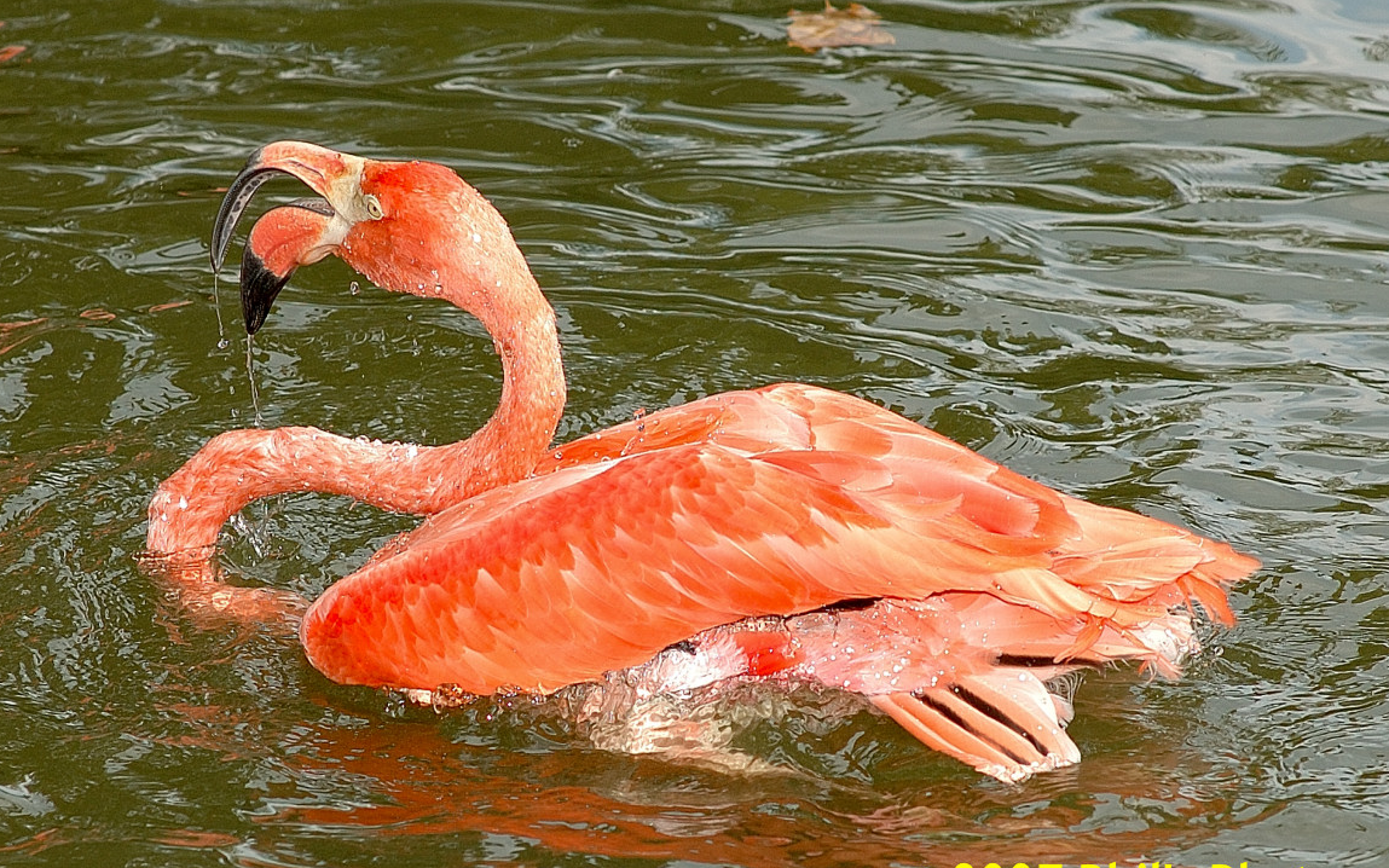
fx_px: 4940
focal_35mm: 131
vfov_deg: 10.0
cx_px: 692
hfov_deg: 16.0
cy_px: 463
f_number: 4
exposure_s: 1/500
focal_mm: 85
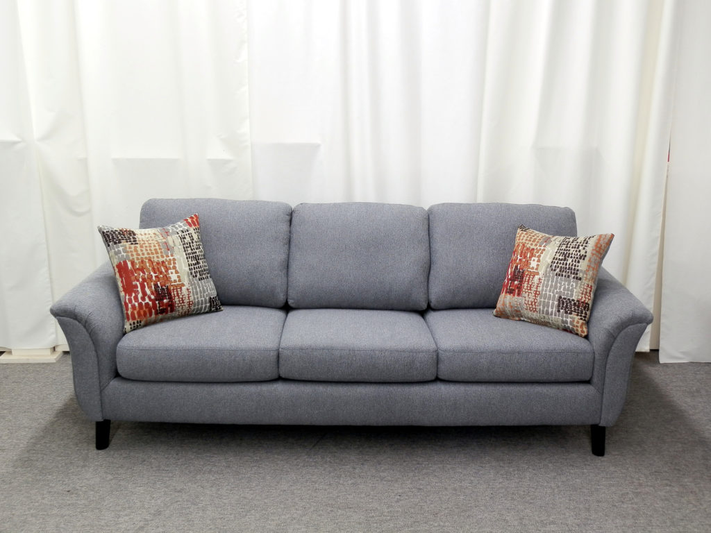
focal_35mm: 33
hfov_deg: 55.4
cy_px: 266
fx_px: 678
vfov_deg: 42.9
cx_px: 356
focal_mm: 5.96
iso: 64
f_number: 3.2
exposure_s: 1/4
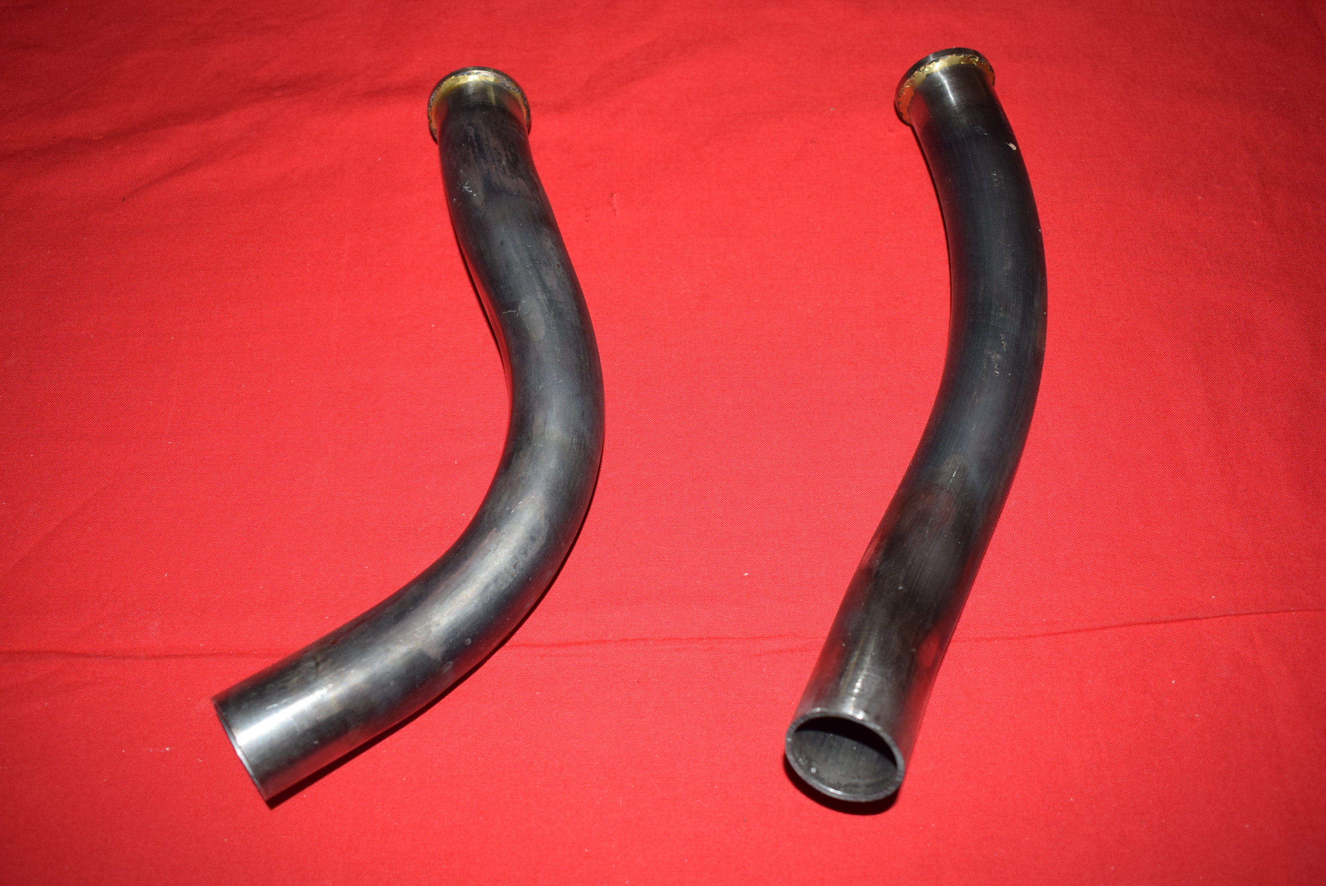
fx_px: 1216
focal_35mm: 33
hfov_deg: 57.2
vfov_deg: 40.0
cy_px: 443
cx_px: 663
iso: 400
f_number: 5
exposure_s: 1/200
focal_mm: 22
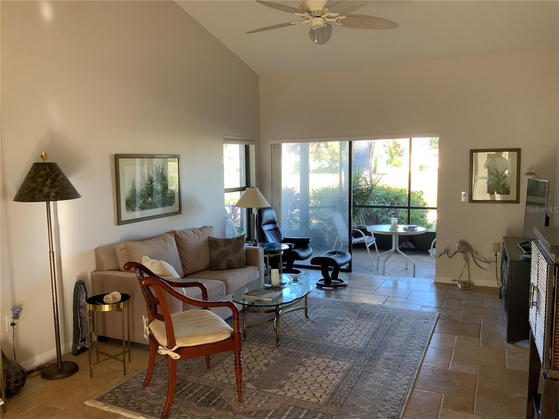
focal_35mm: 29
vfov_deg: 48.2
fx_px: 468
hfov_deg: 61.7
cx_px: 280
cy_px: 210
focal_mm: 3
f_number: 1.8
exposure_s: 1/60
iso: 80
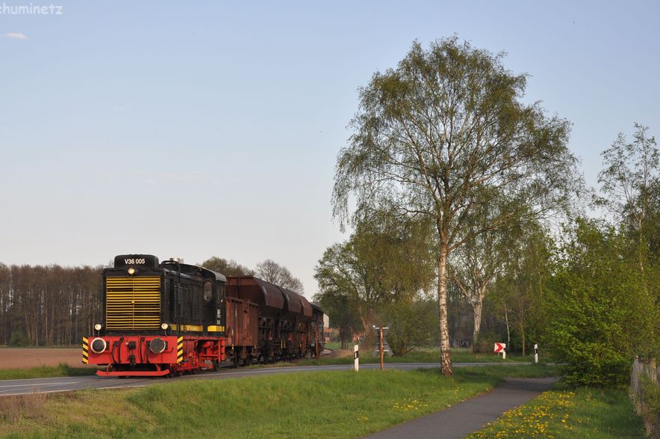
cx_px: 305
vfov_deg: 18.6
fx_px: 1337
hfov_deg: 27.7
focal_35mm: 73
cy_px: 251
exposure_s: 1/500
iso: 320
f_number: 7.1
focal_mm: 42
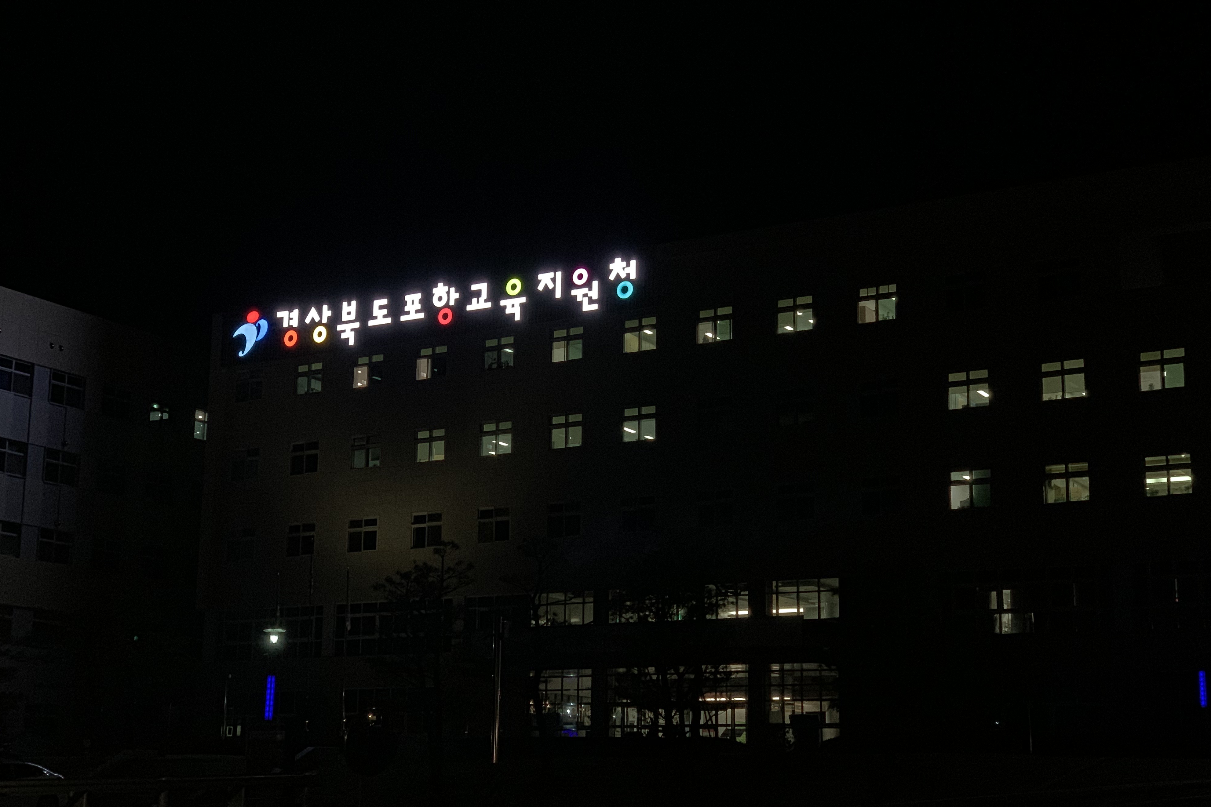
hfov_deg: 36.2
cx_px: 603
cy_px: 425
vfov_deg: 24.6
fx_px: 1850
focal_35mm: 55
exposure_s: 1/60
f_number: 2.4
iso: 250
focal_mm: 6
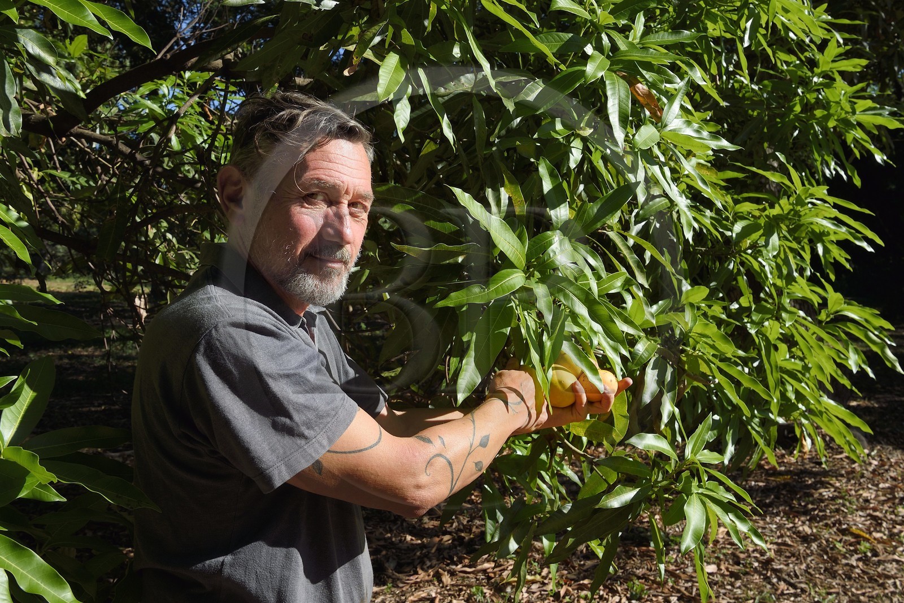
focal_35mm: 34
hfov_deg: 55.8
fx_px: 854
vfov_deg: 38.9
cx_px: 452
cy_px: 302
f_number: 13
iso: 400
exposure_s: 1/400
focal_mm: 34
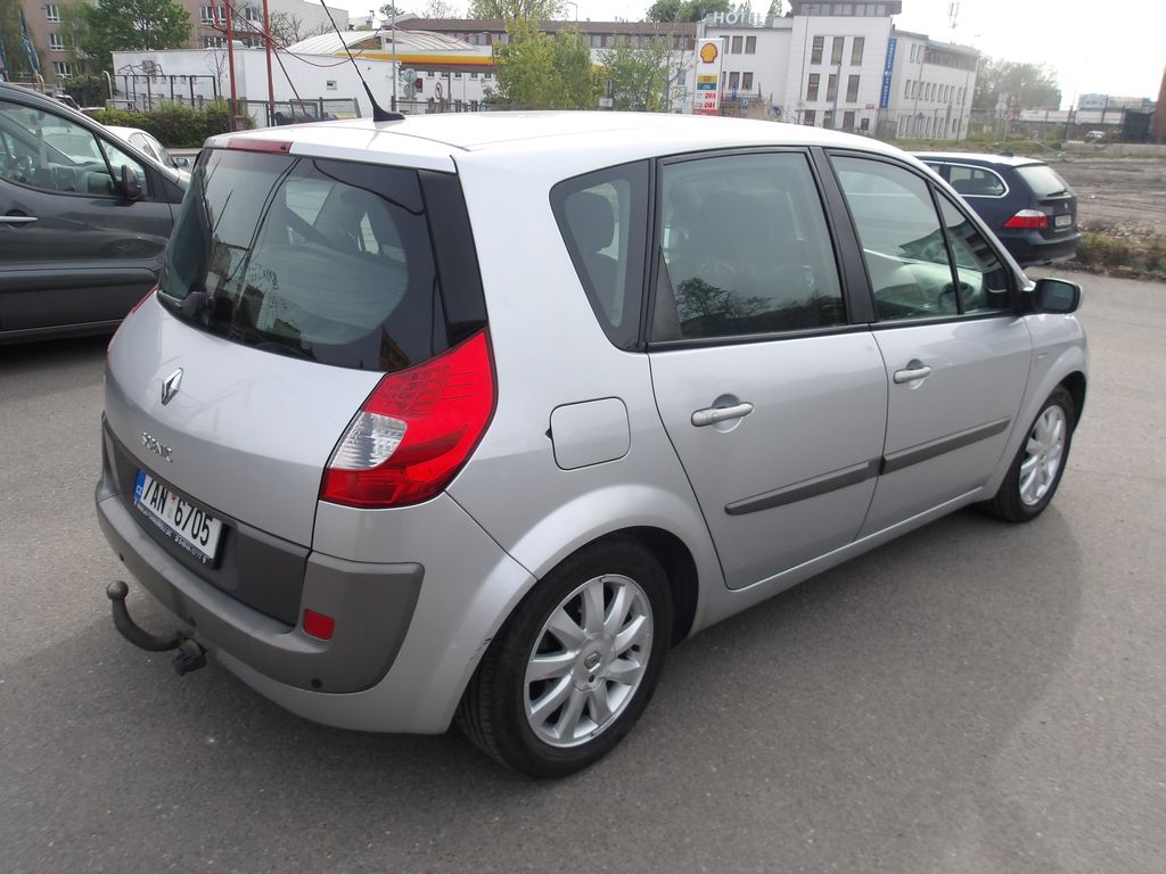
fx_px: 909
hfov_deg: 65.3
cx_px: 583
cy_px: 437
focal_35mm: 27
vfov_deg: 51.4
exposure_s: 1/606
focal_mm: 4.9
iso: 100
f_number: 3
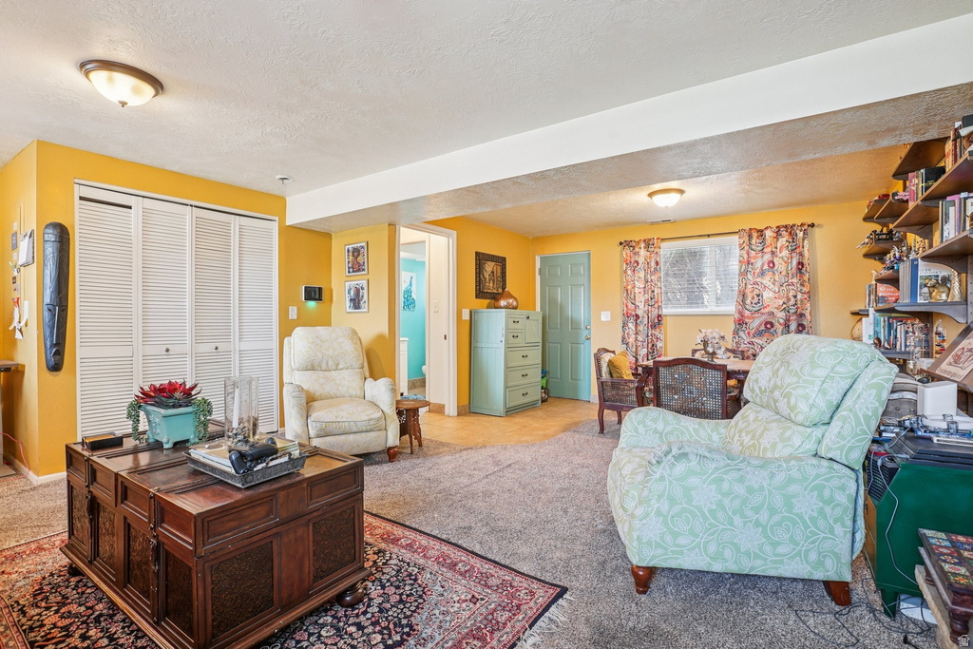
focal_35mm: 16
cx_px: 486
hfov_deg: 96.7
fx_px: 432
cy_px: 324
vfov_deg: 73.8
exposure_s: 1
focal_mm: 16
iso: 100
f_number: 8
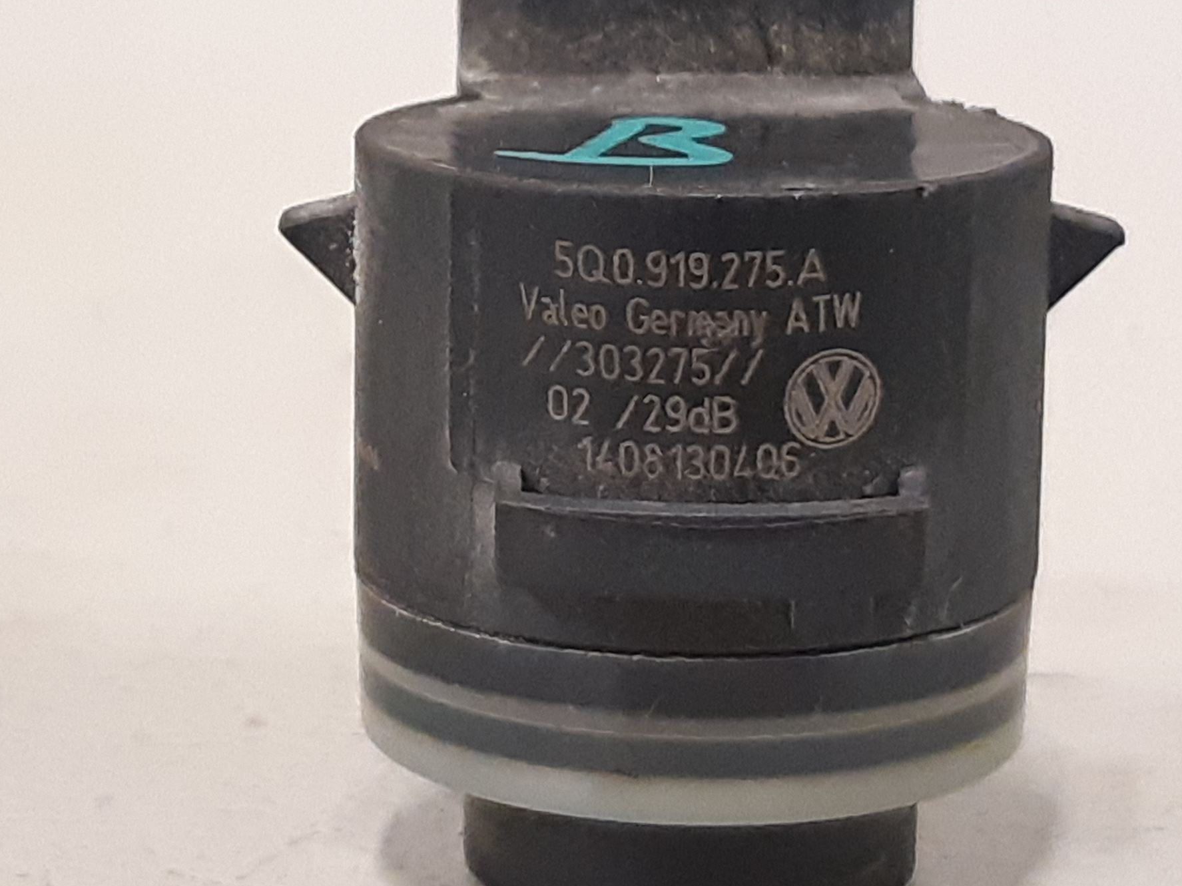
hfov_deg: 60.0
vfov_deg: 46.7
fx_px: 1024
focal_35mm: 30
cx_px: 581
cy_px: 390
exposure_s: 1/50
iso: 320
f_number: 1.7
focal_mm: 3.93
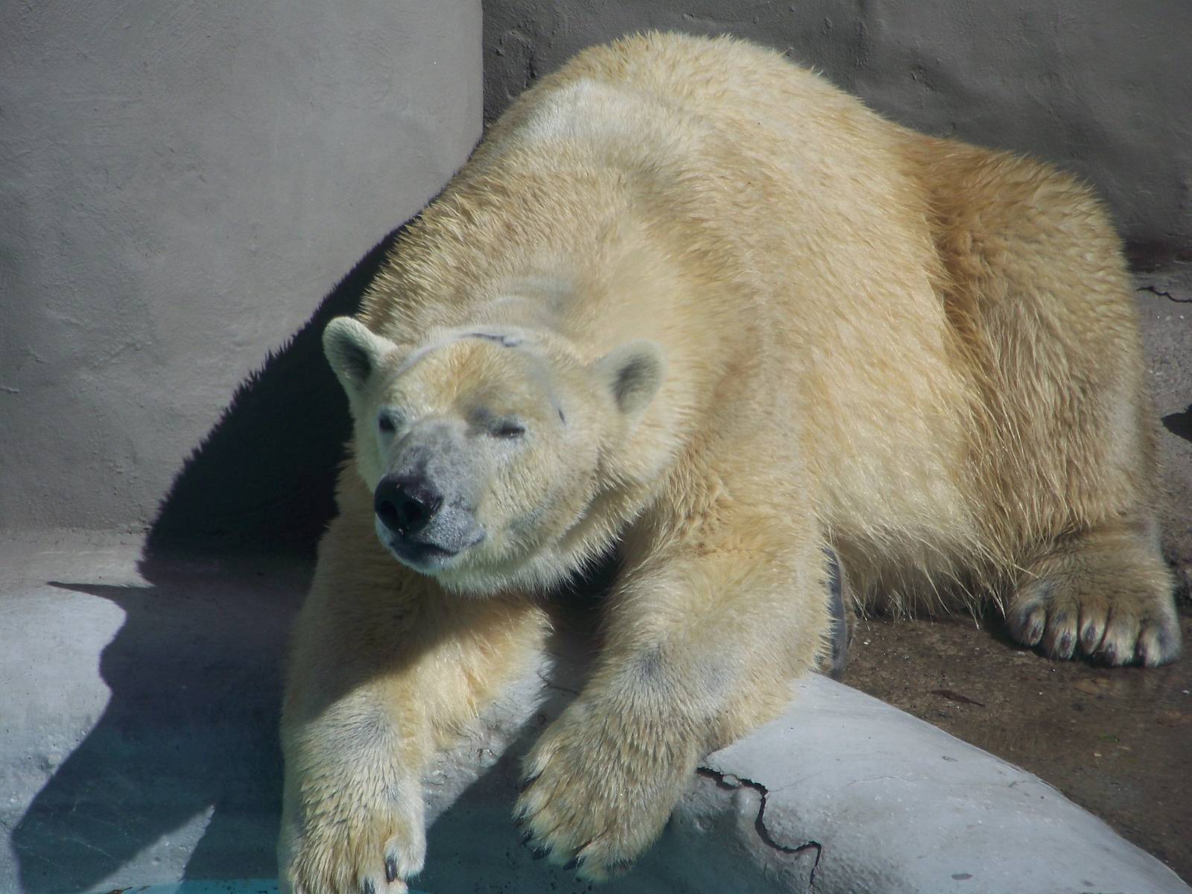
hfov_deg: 4.6
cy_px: 447
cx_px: 596
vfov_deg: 3.4
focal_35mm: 432
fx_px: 14876
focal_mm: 70.2
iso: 64
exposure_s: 1/800
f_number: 4.8
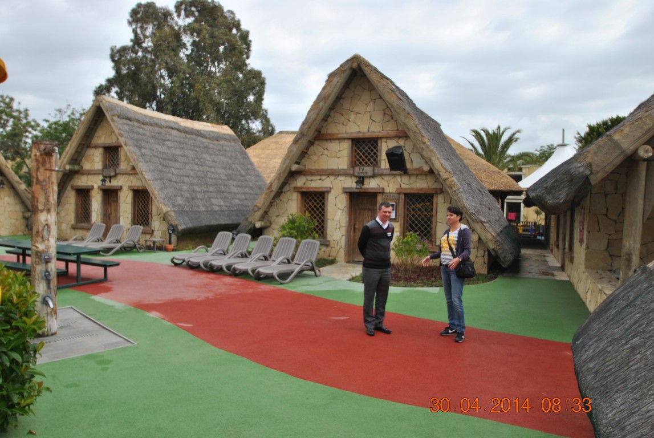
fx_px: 437
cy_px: 219
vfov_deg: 53.3
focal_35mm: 24
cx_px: 327
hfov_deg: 73.7
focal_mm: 16
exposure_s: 1/200
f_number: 8
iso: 100
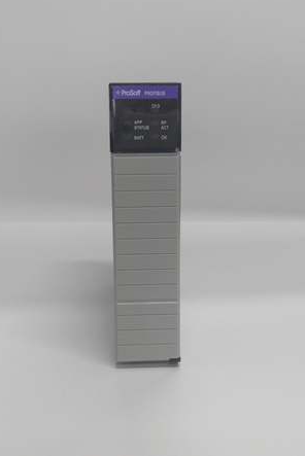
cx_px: 146
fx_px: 482
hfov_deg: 35.1
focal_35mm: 38
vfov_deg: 50.7
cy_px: 225
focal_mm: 3.79
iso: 143
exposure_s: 1/50
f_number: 2
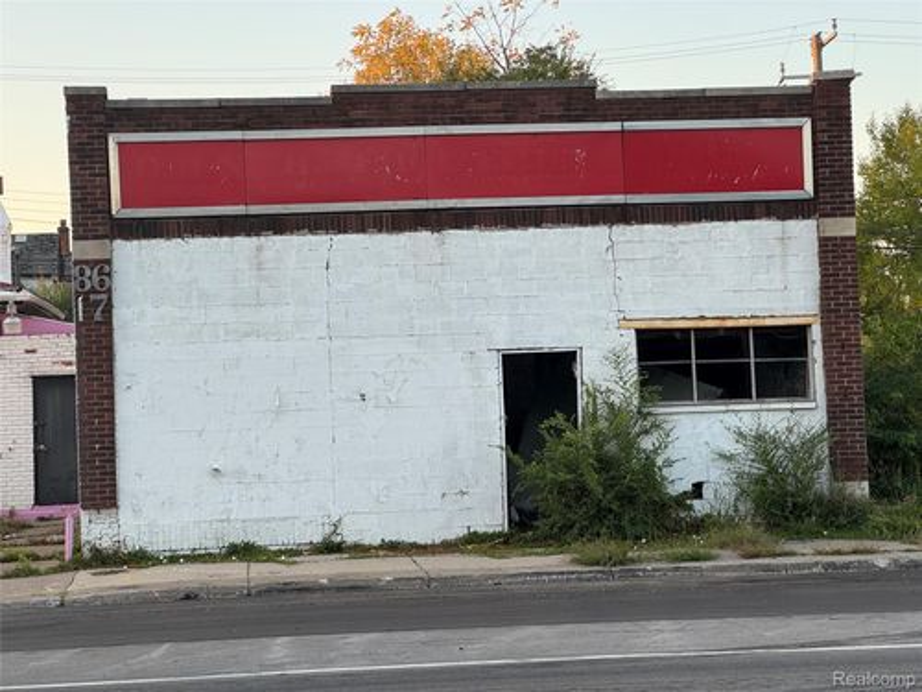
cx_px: 461
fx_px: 2051
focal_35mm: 77
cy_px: 346
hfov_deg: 25.3
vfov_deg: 19.1
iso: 40
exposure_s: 1/99
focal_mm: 9
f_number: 2.8
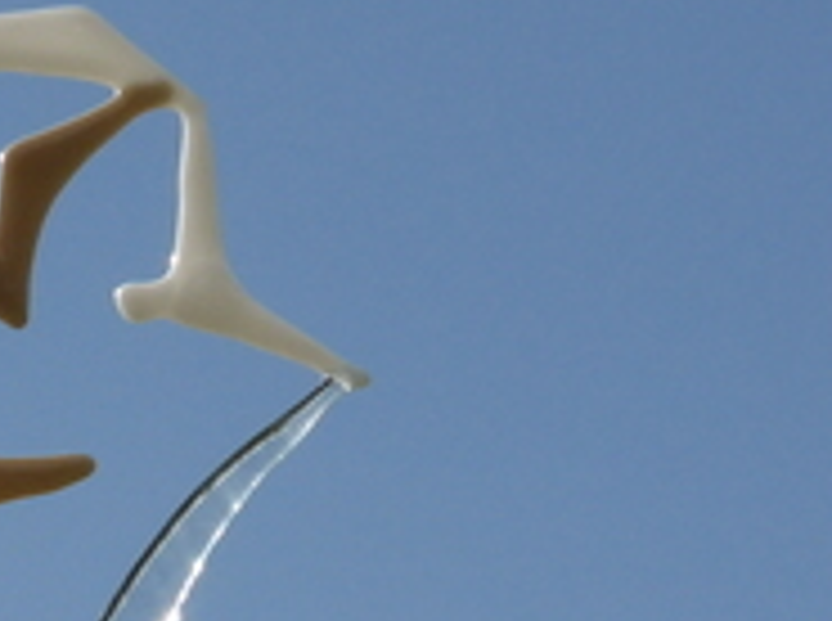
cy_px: 423
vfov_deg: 3.6
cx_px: -681
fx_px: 9907
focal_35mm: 413
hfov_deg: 4.8
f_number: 5.3
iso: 100
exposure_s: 1/1000
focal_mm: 17.1
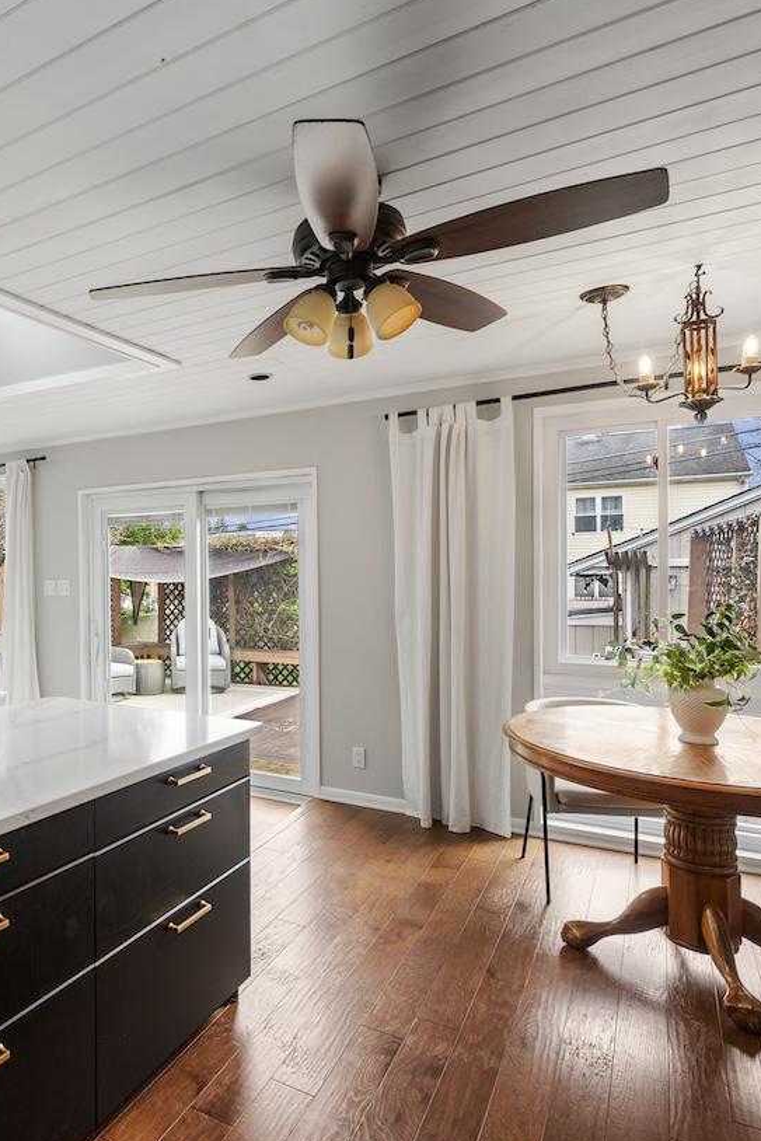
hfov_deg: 53.1
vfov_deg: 78.6
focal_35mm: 22
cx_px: 142
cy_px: 566
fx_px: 697
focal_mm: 14
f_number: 6.3
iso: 320
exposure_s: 1/30
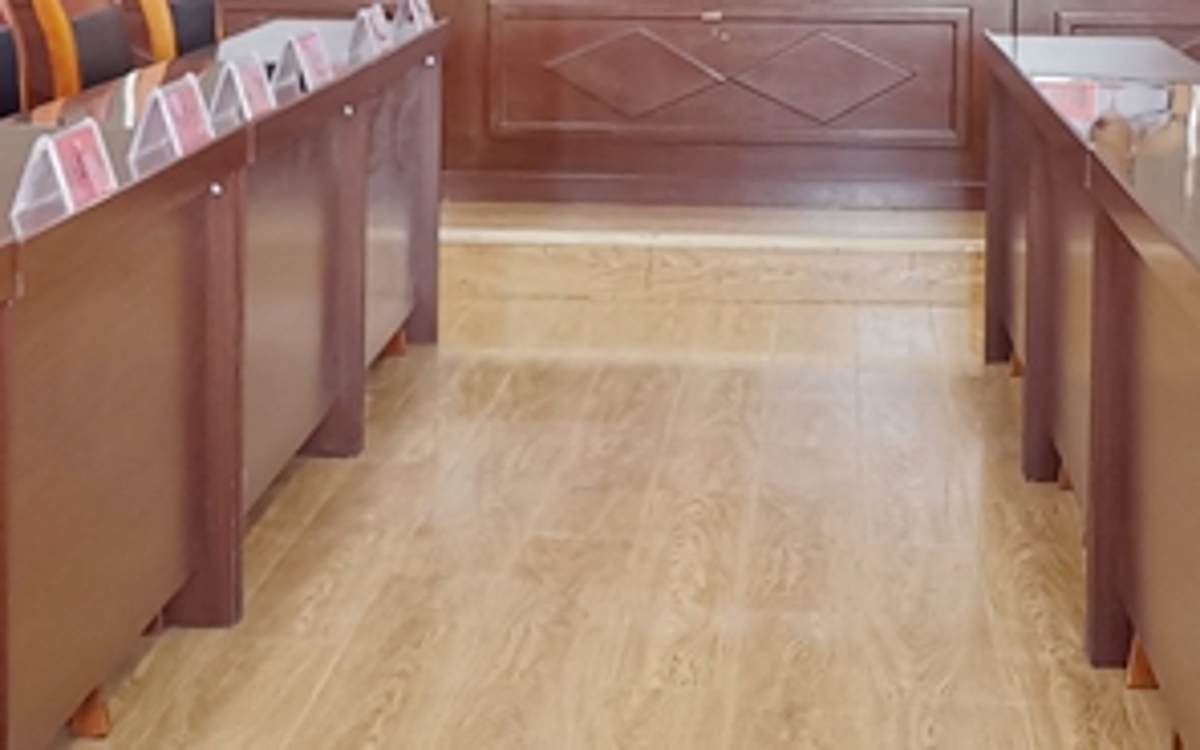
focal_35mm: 87
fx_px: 2845
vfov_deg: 14.8
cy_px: 22
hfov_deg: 23.7
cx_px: 762
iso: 200
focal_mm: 4.75
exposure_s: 1/100
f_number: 1.8
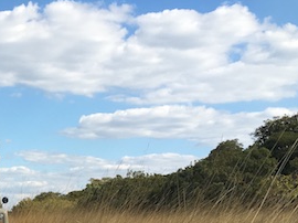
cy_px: 276
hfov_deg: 21.2
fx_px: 740
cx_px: -57
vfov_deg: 16.4
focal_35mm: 86
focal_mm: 4.15
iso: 25
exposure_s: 1/1304
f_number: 2.2
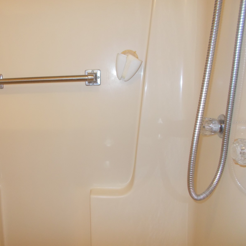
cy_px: 122
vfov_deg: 52.5
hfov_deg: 51.5
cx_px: 82
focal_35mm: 31
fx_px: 249
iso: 200
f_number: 3.2
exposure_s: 1/25
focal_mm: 4.6
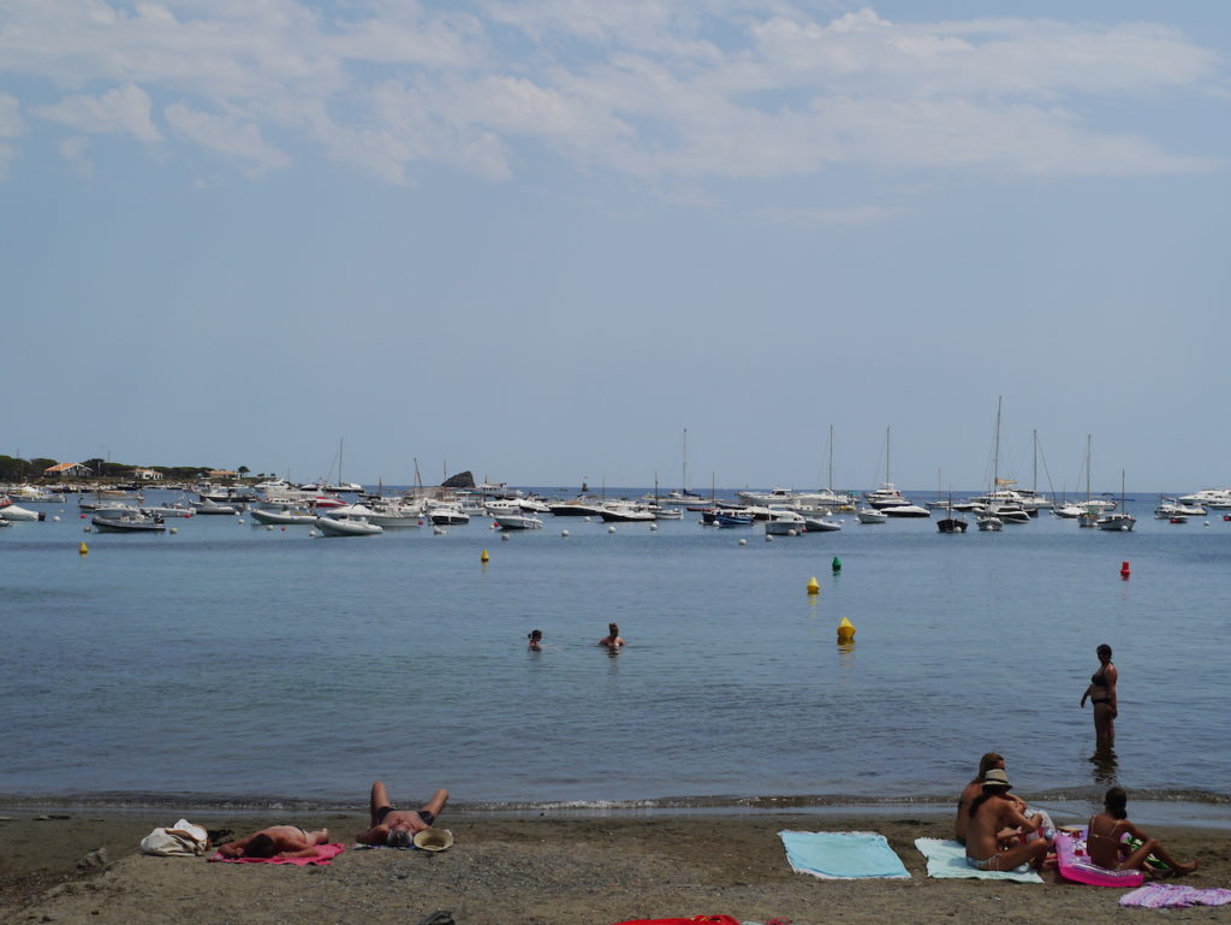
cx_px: 616
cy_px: 462
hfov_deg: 38.2
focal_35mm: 50
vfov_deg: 29.1
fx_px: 1779
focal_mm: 25
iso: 160
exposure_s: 1/1300
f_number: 5.6
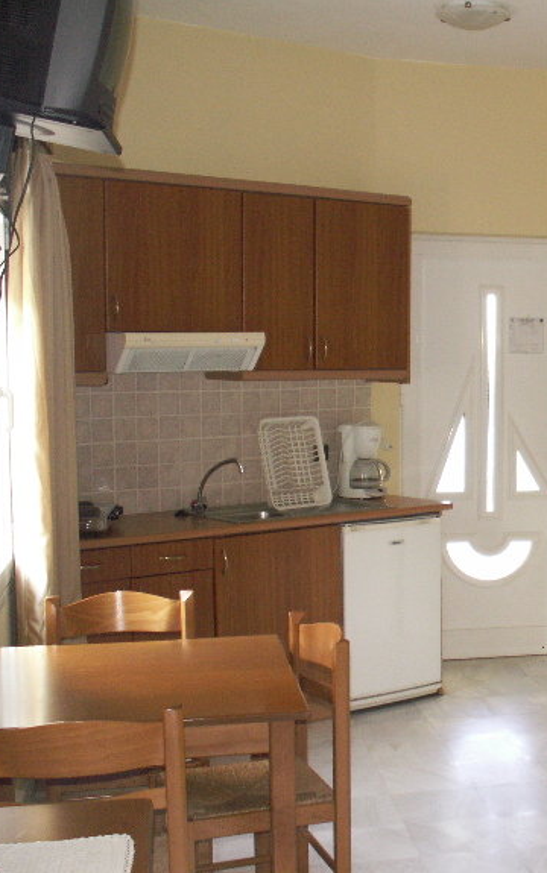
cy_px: 454
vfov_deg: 36.3
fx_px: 1334
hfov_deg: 22.2
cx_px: 562
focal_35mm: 56
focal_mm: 6.22
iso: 160
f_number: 2.8
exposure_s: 1/25
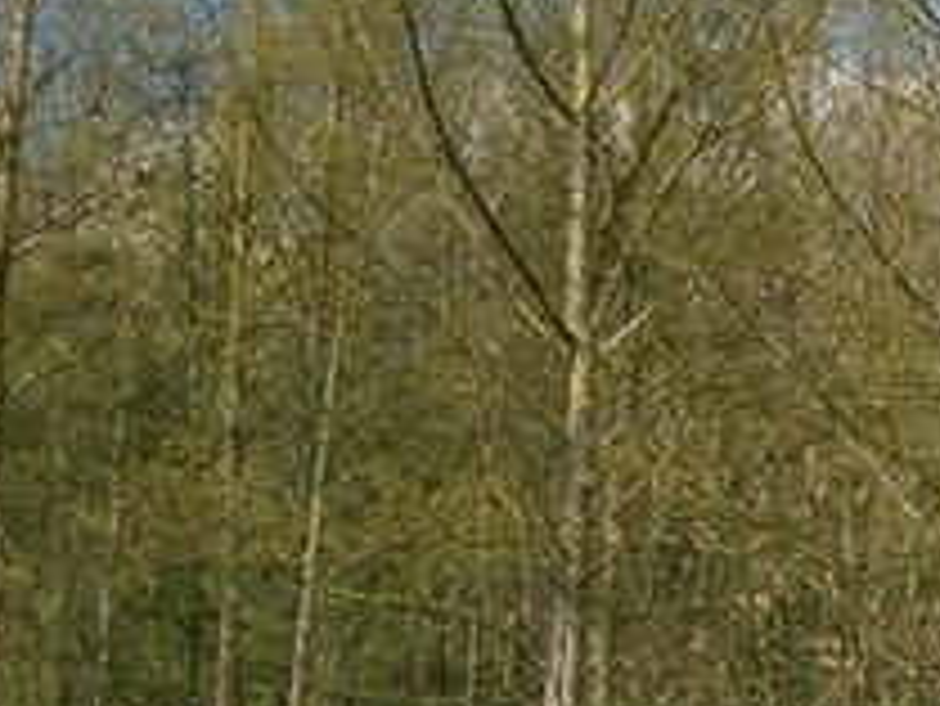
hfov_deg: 20.1
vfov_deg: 16.0
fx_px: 2500
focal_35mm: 92
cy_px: 522
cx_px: 1102
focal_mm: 5.7
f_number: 8.8
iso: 80
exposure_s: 1/200
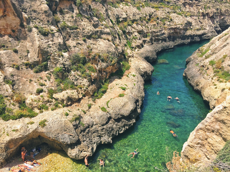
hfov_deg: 61.7
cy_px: 86
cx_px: 115
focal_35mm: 29
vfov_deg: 48.2
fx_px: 193
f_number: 2.2
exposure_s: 1/1799
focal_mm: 4.15
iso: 32
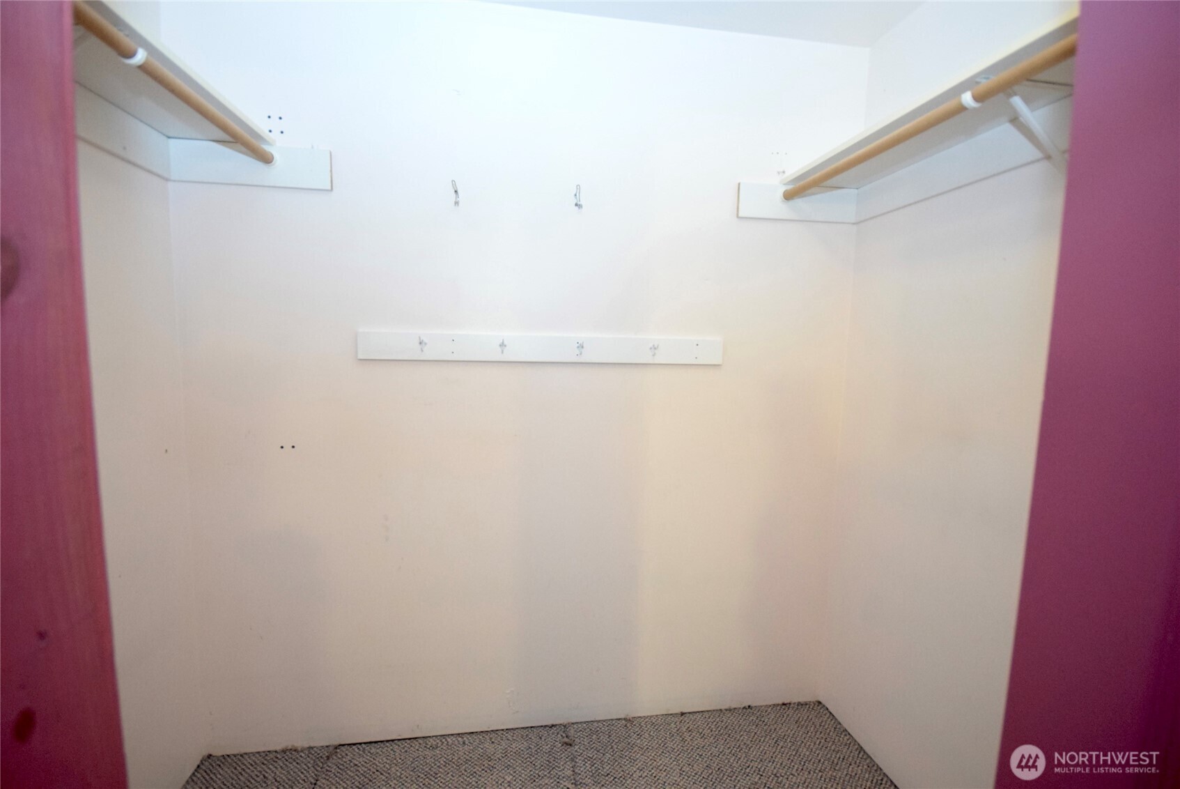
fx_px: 492
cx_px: 590
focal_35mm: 15
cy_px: 394
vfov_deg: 77.4
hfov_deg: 100.4
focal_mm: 10
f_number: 4
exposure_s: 1/60
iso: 2800
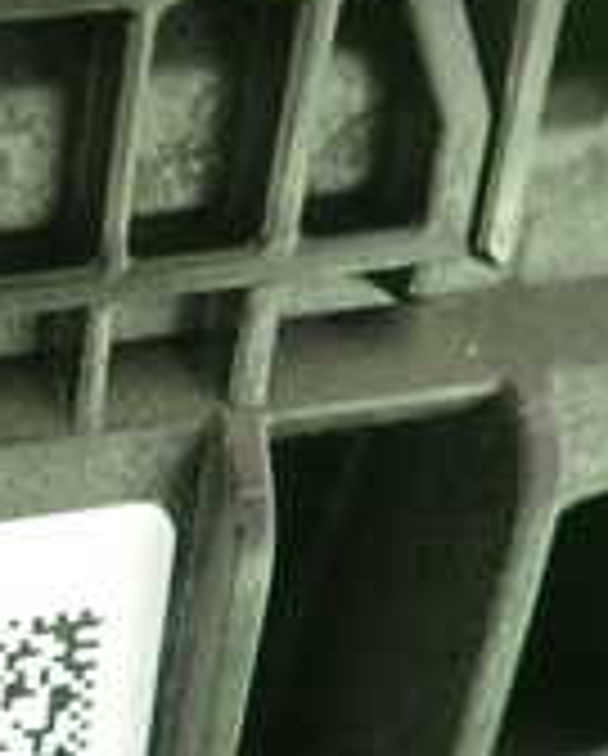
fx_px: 1952
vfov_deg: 21.0
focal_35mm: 87
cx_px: -473
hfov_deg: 15.4
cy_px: 801
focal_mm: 4.5
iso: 200
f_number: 2
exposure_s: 1/50
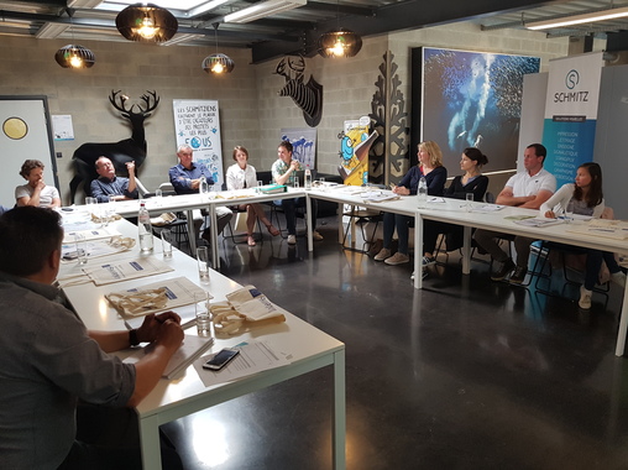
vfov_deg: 53.0
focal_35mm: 26
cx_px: 314
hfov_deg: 67.4
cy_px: 235
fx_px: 471
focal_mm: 4.2
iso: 160
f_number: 1.7
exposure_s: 1/37
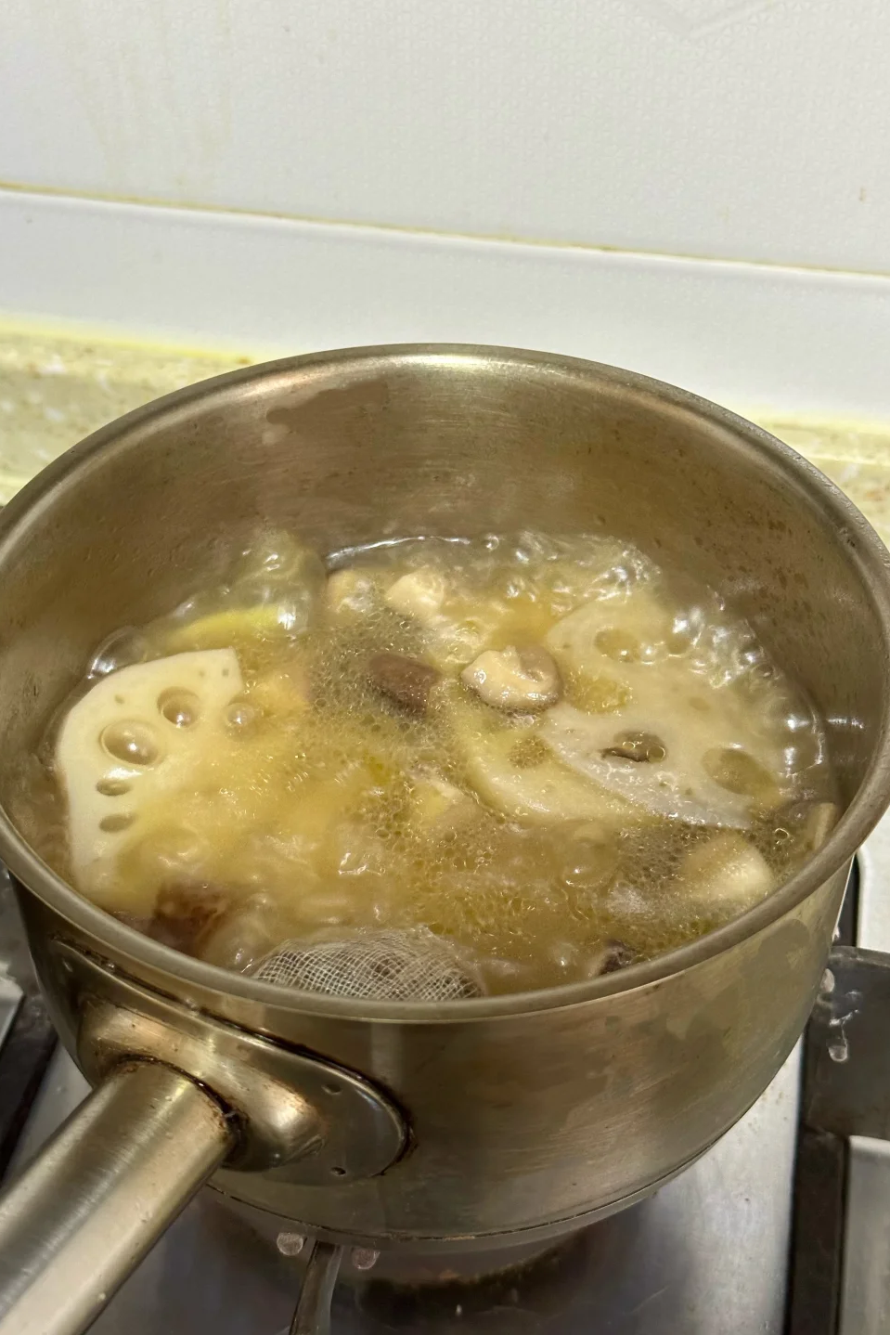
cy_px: 668
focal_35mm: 50
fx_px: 1854
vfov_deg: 39.6
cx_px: 403
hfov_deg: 27.0
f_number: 1.78
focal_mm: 6.86
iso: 200
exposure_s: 1/50
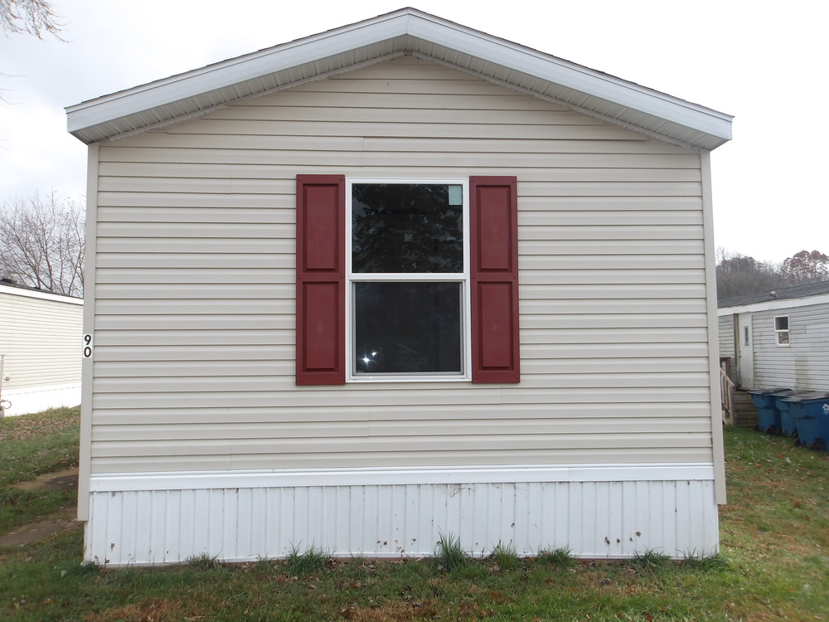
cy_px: 311
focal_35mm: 27
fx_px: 647
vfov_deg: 51.4
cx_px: 414
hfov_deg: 65.3
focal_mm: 4.9
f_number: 3
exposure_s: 1/339
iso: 100
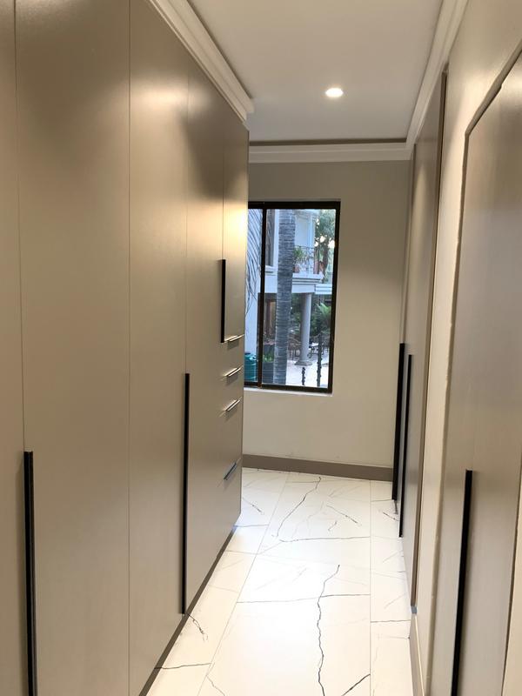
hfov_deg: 53.1
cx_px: 261
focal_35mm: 26
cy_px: 348
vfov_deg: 67.3
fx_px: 523
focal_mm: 4.25
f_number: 1.8
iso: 200
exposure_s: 1/60
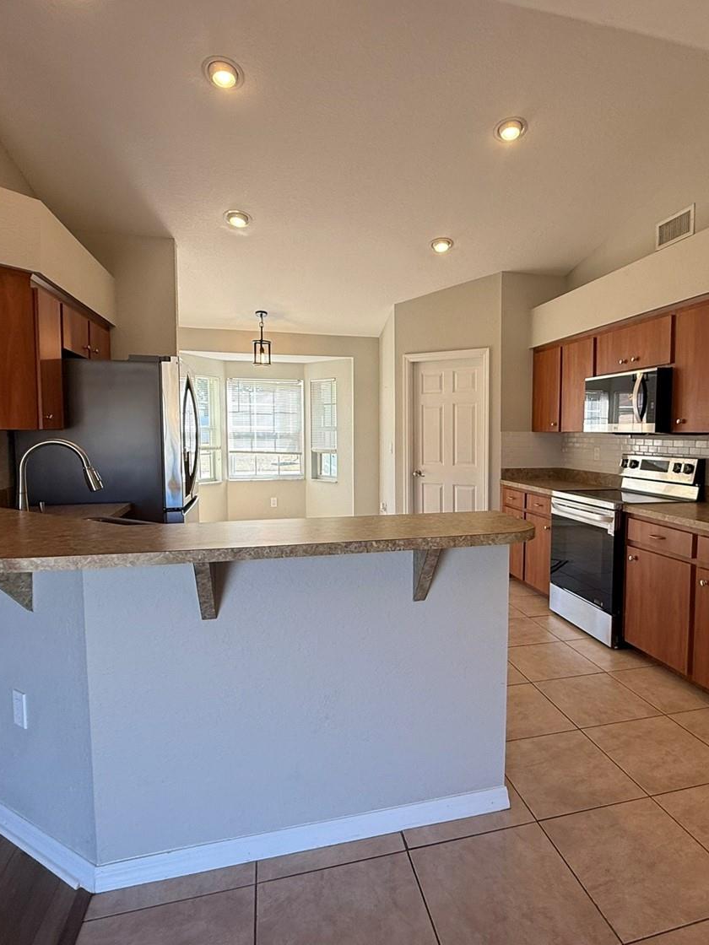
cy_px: 466
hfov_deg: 65.4
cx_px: 425
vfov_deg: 81.7
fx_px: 546
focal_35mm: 20
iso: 64
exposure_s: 1/123
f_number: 2.2
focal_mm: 2.22
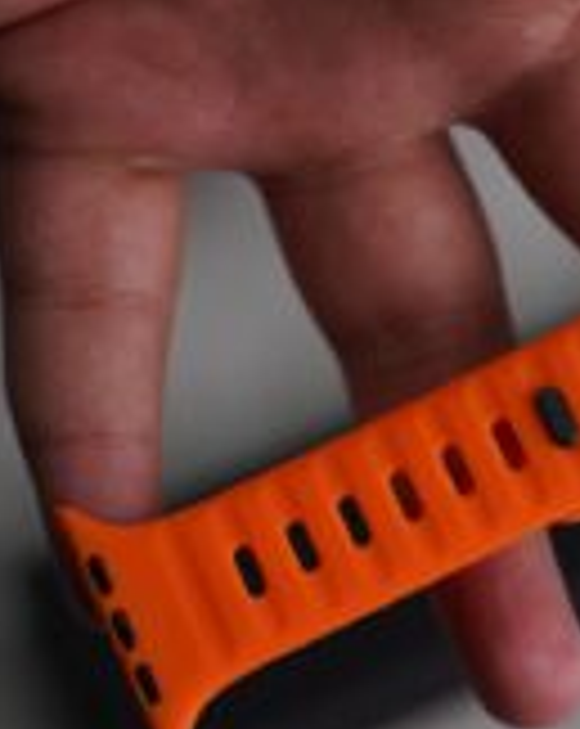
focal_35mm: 174
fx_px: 3744
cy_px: 340
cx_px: 701
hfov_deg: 8.8
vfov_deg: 11.1
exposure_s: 1/80
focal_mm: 75
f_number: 4
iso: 250
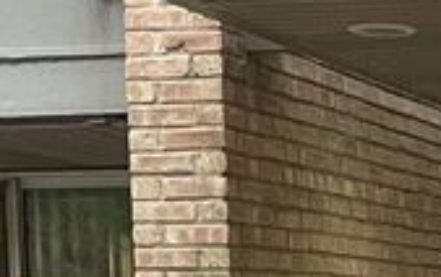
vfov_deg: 7.2
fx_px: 2117
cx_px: 660
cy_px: 546
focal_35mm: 176
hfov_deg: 11.4
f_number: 1.6
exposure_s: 1/72
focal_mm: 4.2
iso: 125
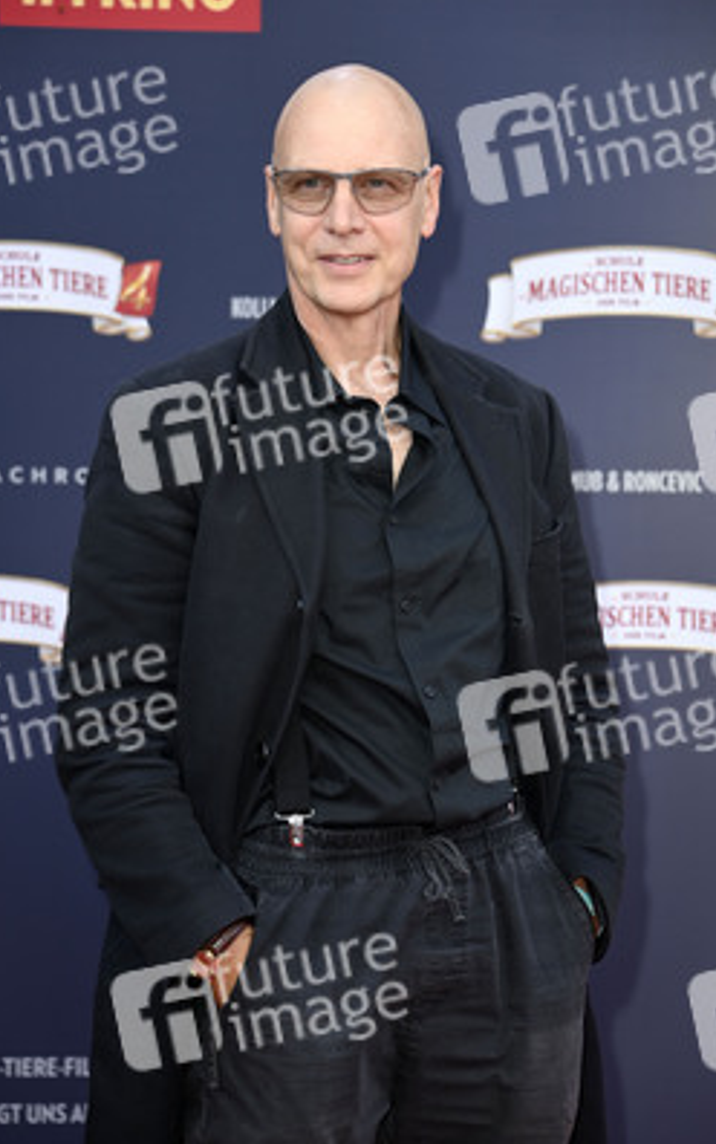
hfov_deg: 12.1
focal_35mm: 108
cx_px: 344
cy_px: 569
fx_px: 3367
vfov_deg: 19.3
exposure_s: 1/250
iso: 640
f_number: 5.6
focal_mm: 105
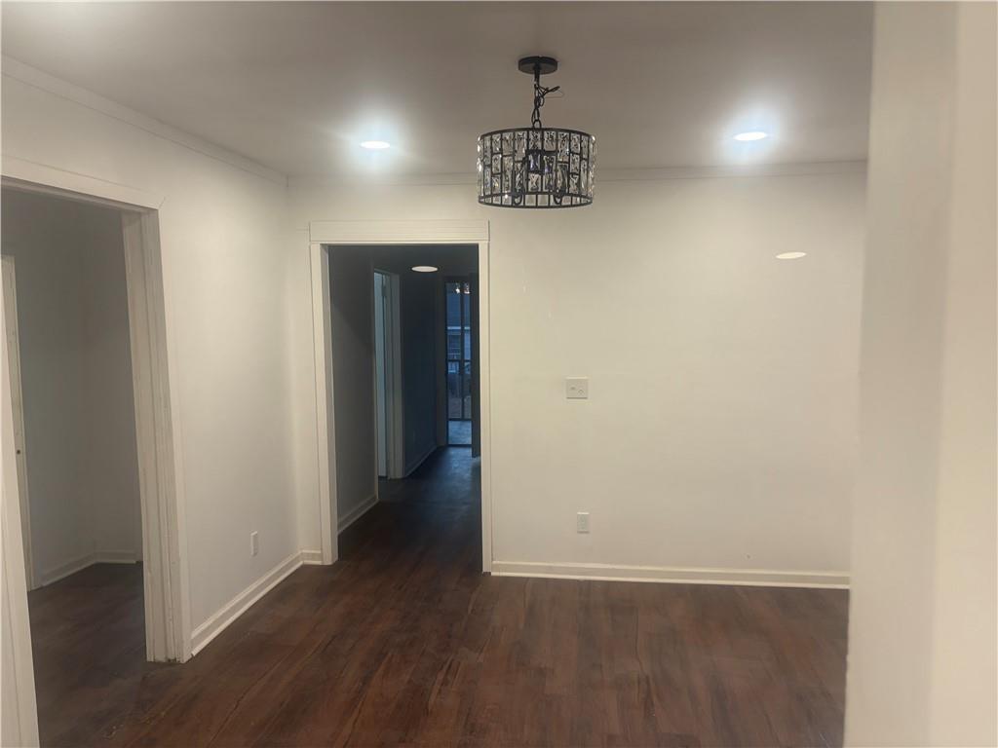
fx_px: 750
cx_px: 499
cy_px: 374
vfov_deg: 53.1
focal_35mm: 26
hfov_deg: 67.3
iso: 100
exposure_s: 1/60
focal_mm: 5.96
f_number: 1.6
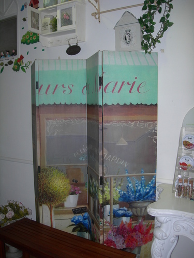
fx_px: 284
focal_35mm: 38
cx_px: 97
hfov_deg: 37.7
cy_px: 129
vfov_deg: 49.0
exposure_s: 1/60.1
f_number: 2.8
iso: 50
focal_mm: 7.8
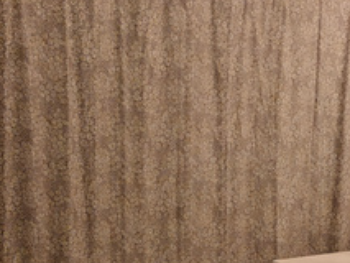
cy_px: 286
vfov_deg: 19.6
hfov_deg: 26.6
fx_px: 728
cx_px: 273
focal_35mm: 72
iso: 500
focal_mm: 2.3
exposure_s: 1/120
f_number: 2
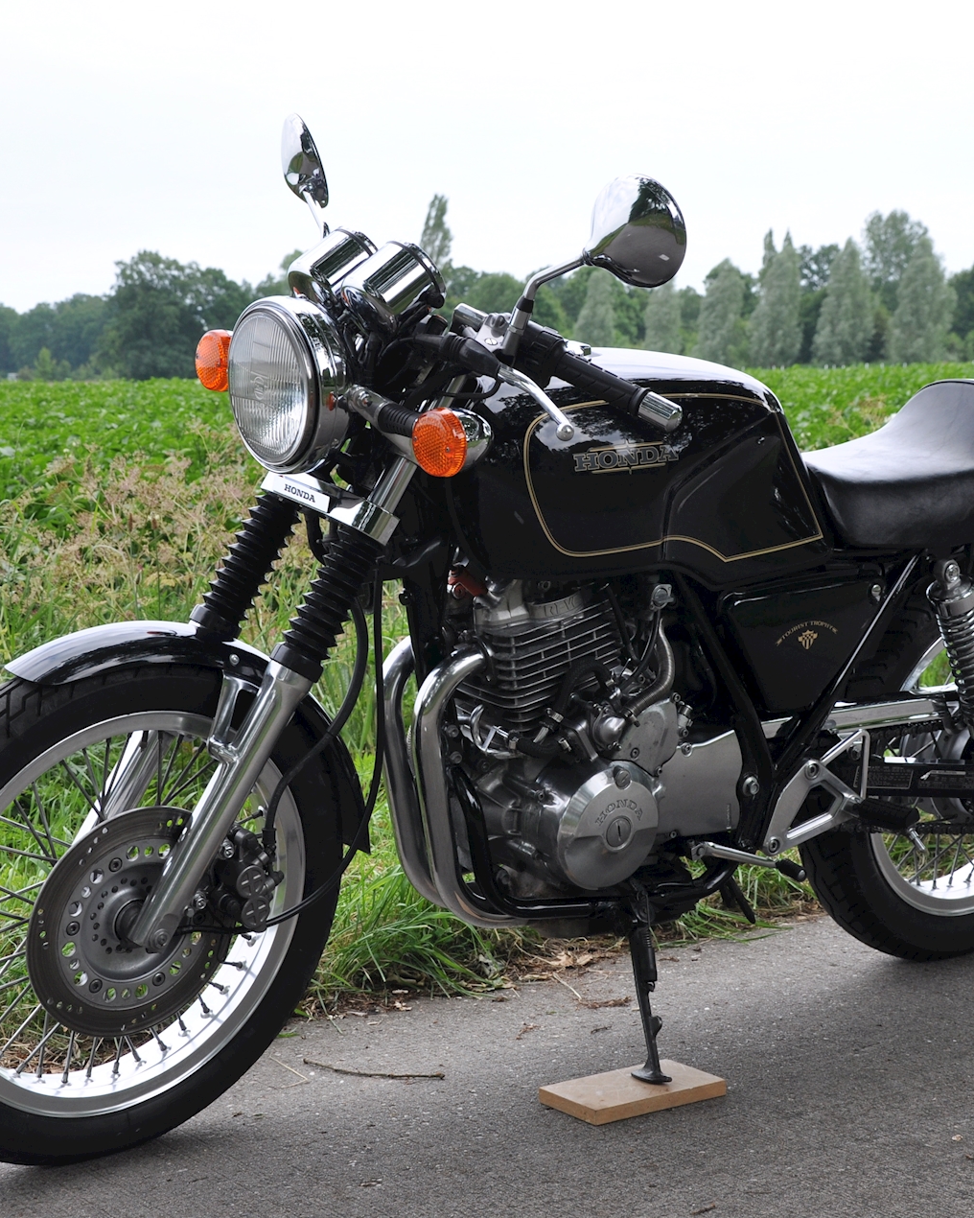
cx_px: 485
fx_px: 2450
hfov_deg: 22.5
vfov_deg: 27.9
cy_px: 610
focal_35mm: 68
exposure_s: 1/250
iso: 200
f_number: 8
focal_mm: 32
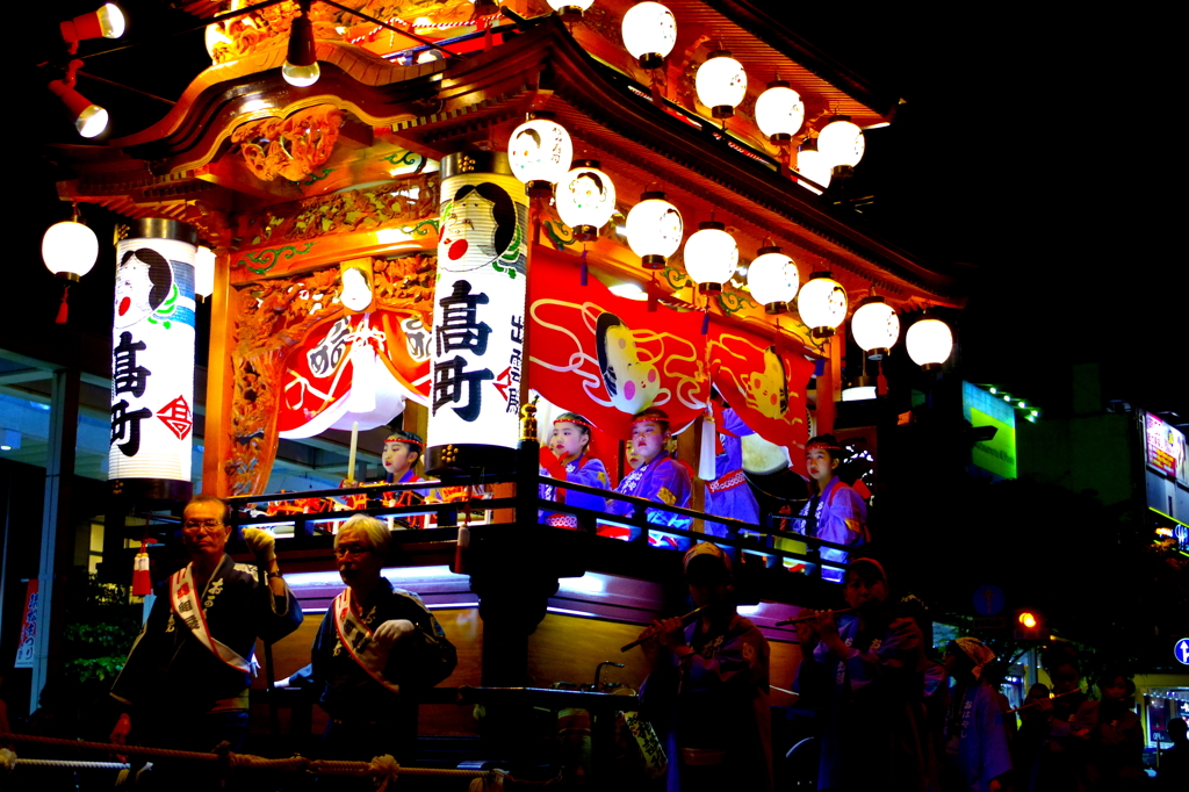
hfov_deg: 35.1
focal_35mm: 57
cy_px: 396
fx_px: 1882
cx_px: 594
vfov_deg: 23.8
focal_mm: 37.5
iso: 1600
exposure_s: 1/80
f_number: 4.5
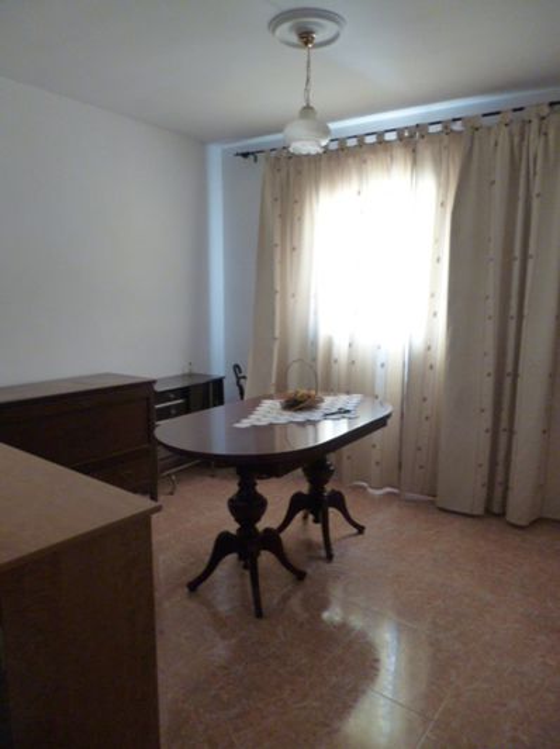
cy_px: 374
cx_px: 280
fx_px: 519
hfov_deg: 56.7
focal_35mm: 24
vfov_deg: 71.6
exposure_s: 1/40
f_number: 2.5
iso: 400
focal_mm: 4.3
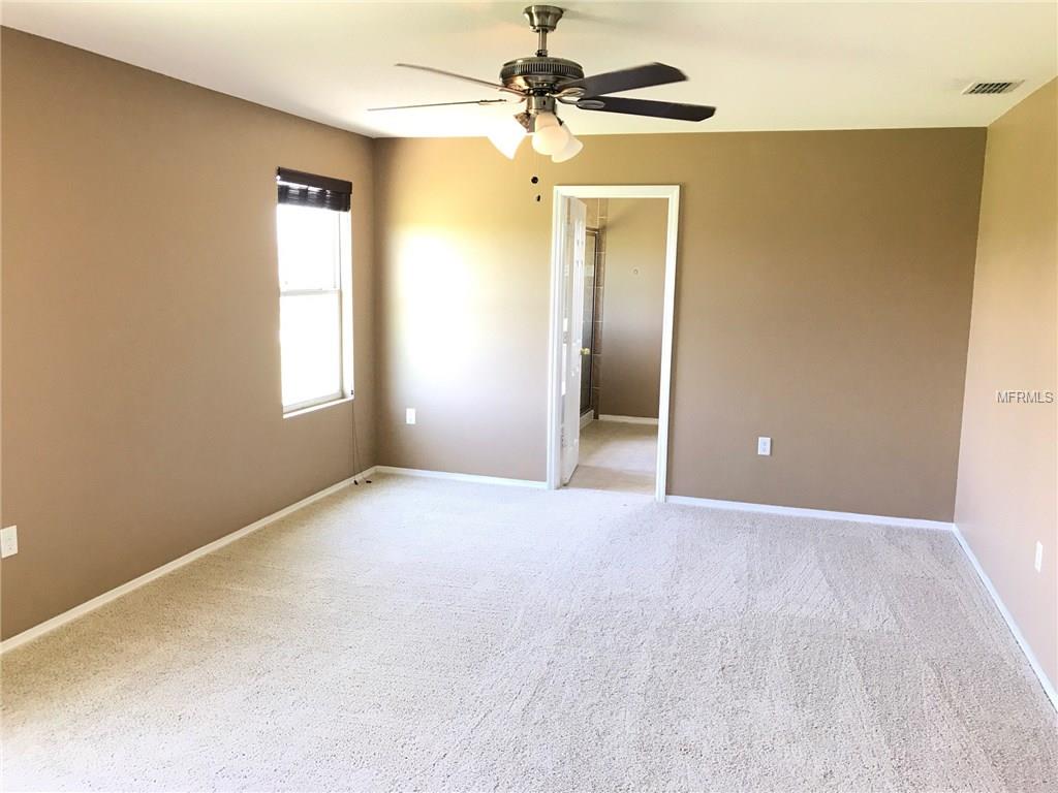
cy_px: 396
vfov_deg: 49.7
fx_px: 856
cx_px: 529
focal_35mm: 28
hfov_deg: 63.4
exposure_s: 1/20
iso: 40
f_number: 1.8
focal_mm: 3.99
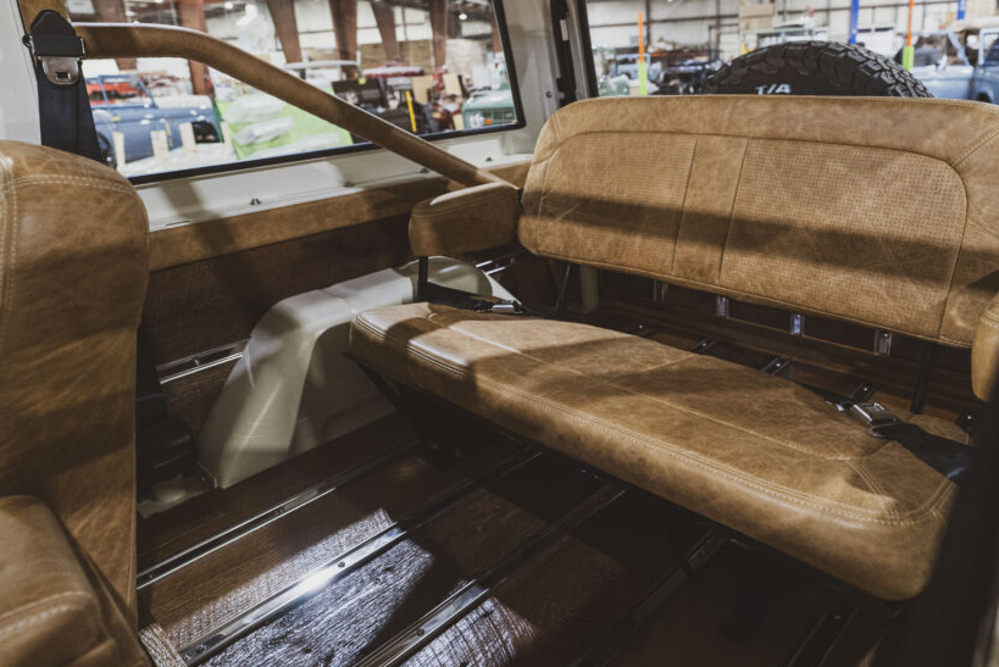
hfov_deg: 71.0
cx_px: 581
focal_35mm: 25
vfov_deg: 51.1
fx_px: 694
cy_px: 272
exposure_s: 1/30
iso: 2000
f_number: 3.2
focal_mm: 20
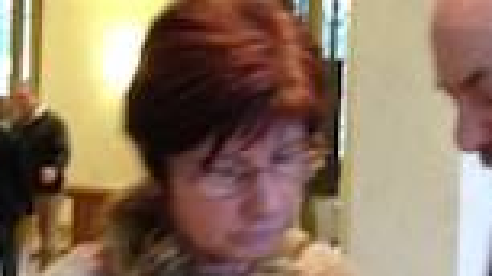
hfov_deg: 17.0
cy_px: 136
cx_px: 392
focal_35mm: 125
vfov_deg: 9.7
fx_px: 1630
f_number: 2.4
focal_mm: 4.28
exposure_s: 1/20
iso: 125
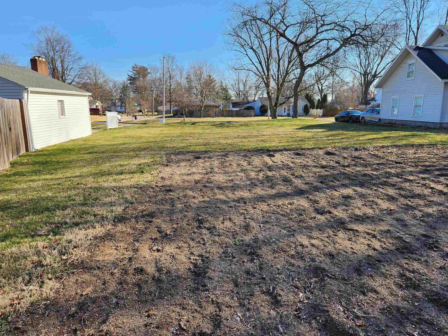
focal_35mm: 24
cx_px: 226
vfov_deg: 56.8
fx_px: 311
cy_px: 166
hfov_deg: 71.6
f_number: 1.8
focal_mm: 5.4
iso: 20
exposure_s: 1/836
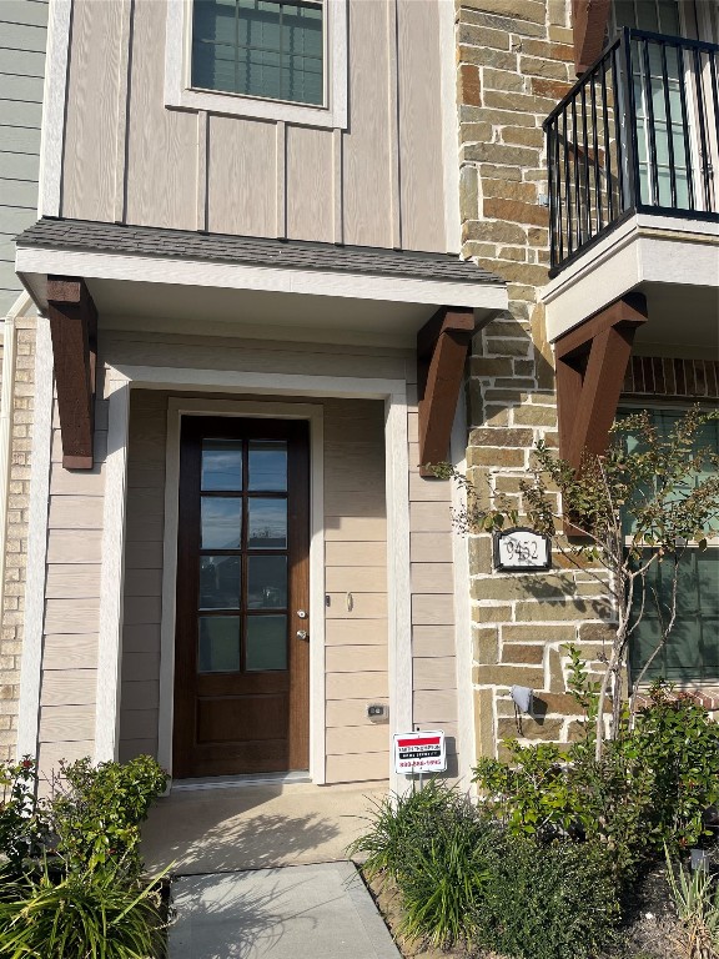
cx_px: 360
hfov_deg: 53.1
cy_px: 480
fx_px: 720
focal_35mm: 26
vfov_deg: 67.3
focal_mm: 5.1
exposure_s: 1/4484
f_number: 1.6
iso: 50
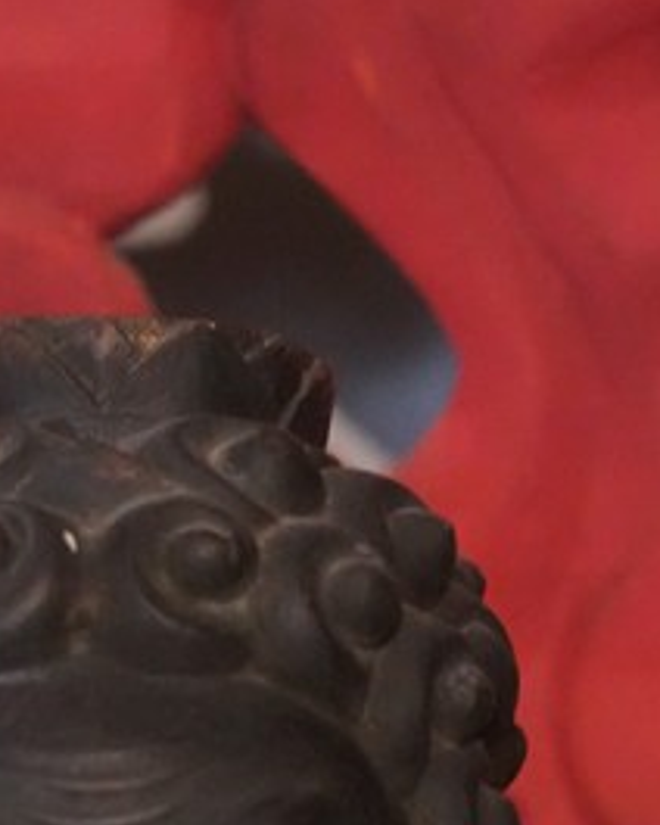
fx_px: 8863
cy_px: 1127
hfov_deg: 4.3
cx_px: -68
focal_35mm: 363
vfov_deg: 5.3
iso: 12800
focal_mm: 100
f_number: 4
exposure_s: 1/125
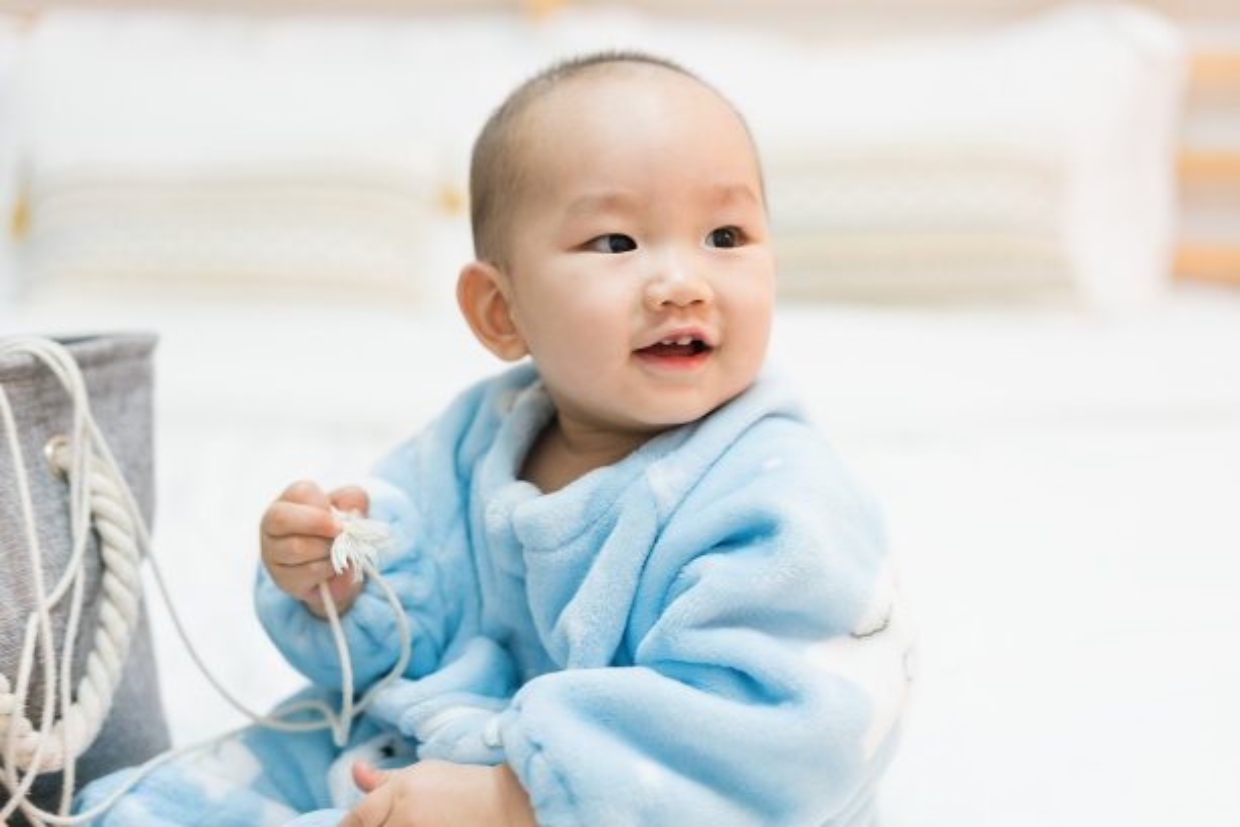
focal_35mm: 55
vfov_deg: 24.6
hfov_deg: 36.2
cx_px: 620
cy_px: 414
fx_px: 1894
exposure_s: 1/60
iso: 1600
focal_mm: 55
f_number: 2.2
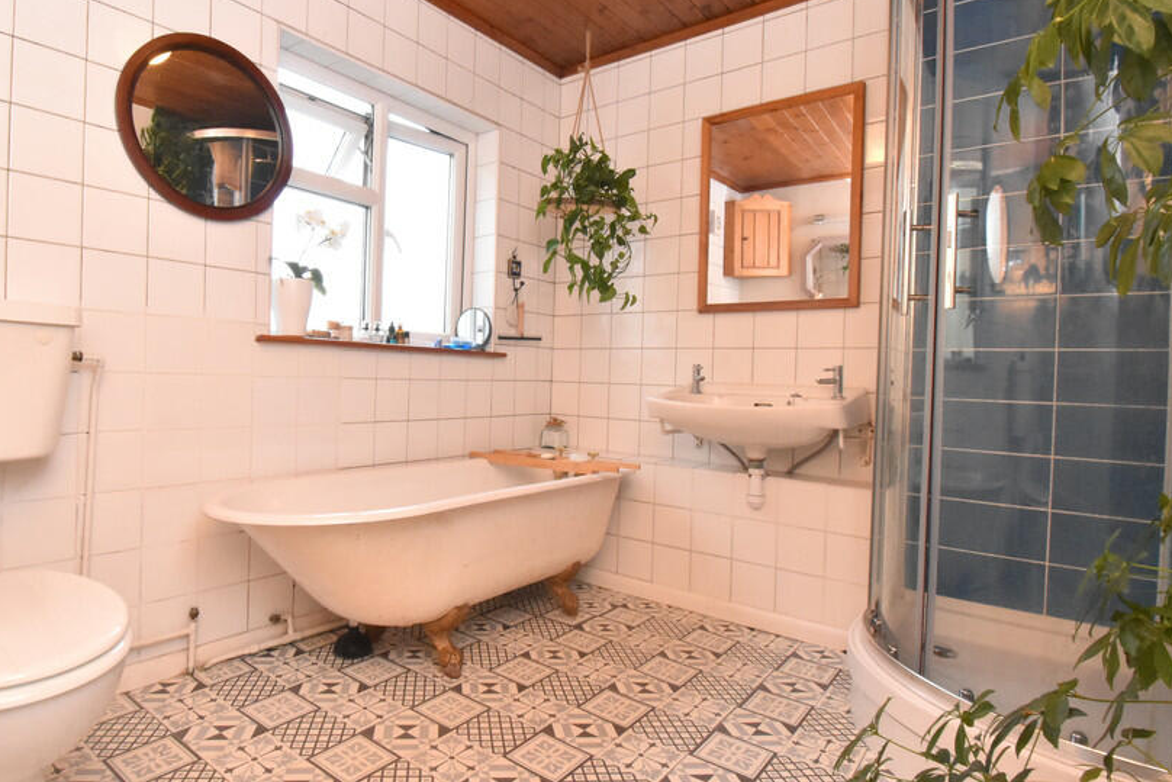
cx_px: 495
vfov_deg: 64.6
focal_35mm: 19
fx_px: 619
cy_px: 384
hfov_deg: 86.2
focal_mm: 10
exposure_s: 1/60
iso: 4000
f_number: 16
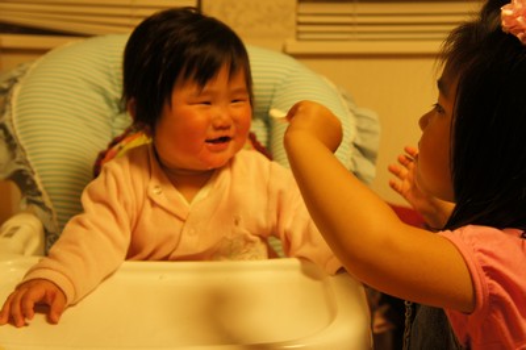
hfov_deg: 40.0
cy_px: 175
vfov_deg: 27.2
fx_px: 723
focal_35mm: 50
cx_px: 263
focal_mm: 33
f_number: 4.5
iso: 500
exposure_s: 1/40
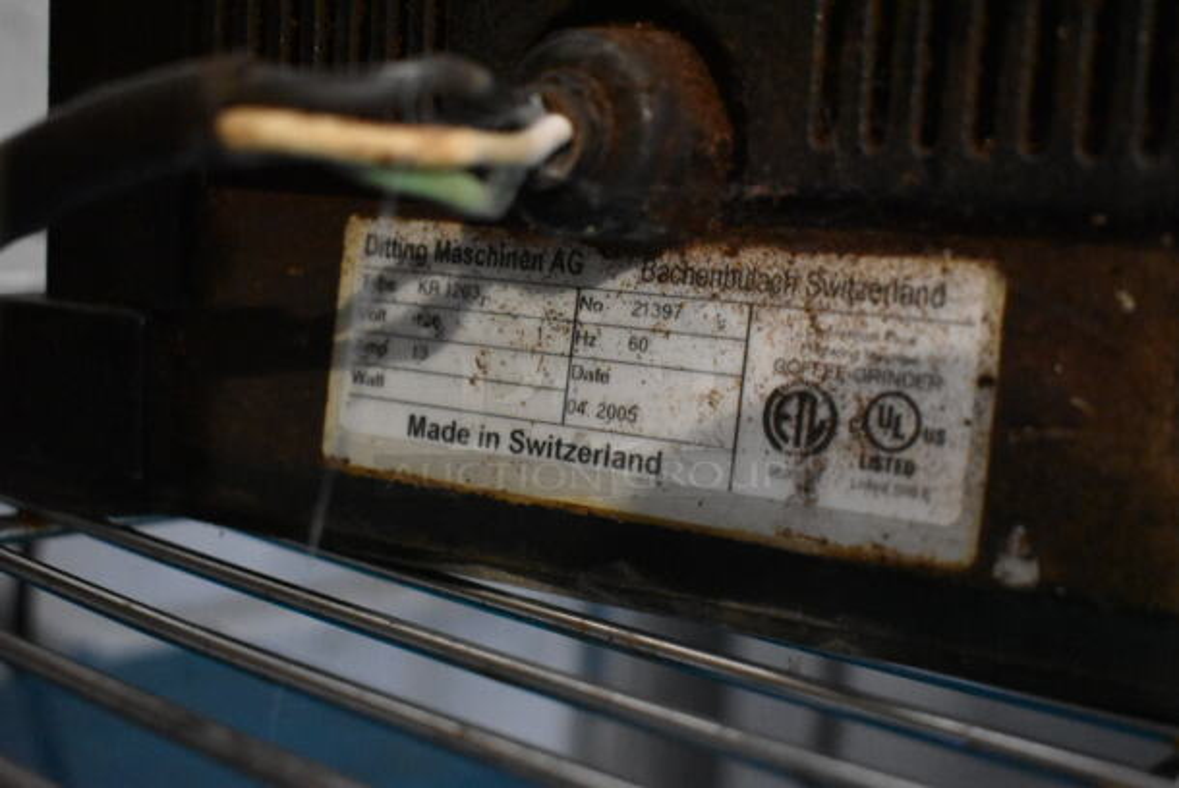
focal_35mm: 51
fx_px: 1672
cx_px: 590
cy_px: 394
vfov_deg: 26.5
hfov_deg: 38.8
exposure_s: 1/50
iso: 7200
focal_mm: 34
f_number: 4.5
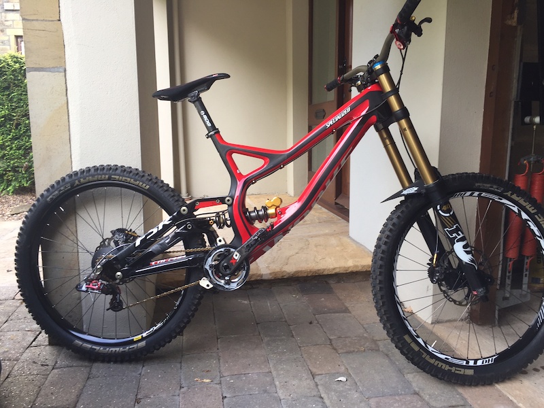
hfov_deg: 61.7
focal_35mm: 29
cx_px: 272
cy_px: 204
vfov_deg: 48.2
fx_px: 456
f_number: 2.2
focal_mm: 4.15
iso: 32
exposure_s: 1/50
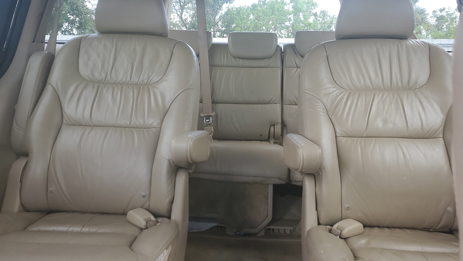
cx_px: 234
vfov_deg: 39.8
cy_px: 91
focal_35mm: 29
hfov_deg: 66.1
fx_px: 356
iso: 70
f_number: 1.5
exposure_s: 1/120
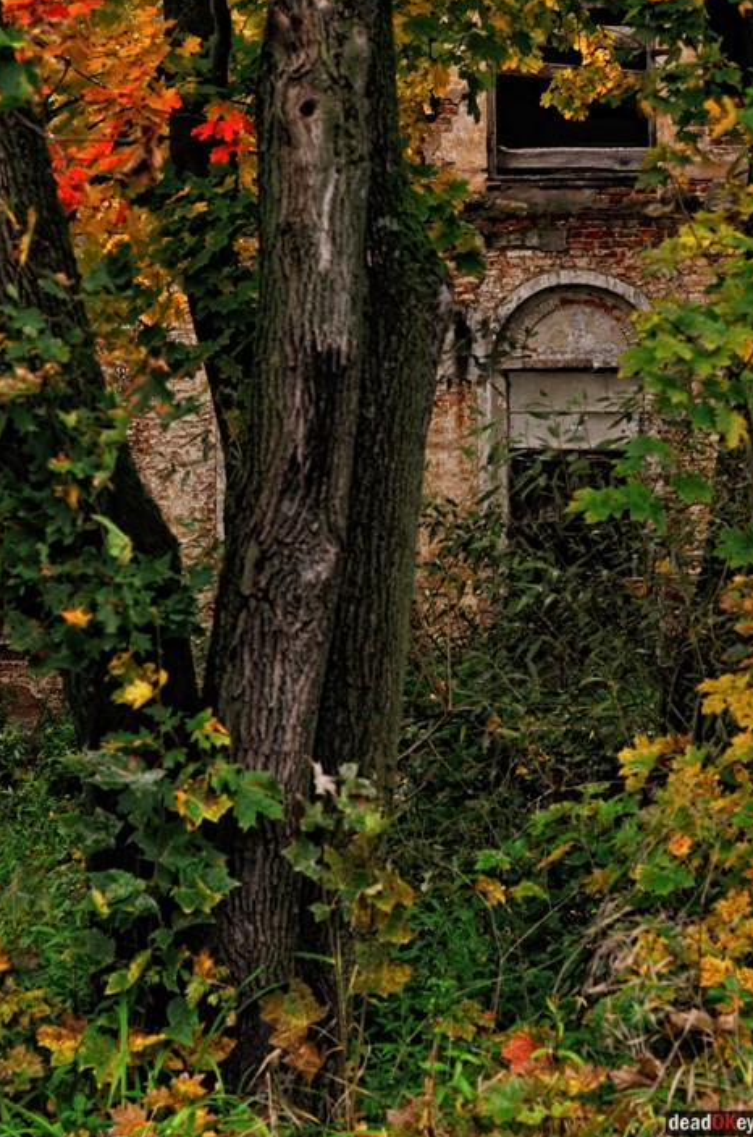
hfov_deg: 14.2
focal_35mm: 96
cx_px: 427
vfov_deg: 21.2
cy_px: 422
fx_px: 3024
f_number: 4.5
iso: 320
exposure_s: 1/60
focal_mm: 50
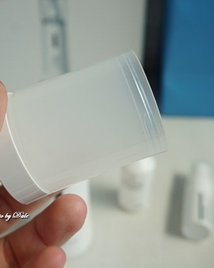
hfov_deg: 29.4
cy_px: 134
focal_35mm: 51
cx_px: 70
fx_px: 404
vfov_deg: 36.7
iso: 100
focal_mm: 24
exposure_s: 1/125
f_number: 5.6
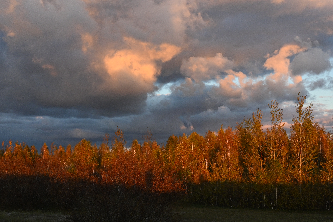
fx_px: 453
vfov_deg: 27.4
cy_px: 88
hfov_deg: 40.1
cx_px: 204
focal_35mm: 49
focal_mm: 37
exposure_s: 1/100
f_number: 16
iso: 1250
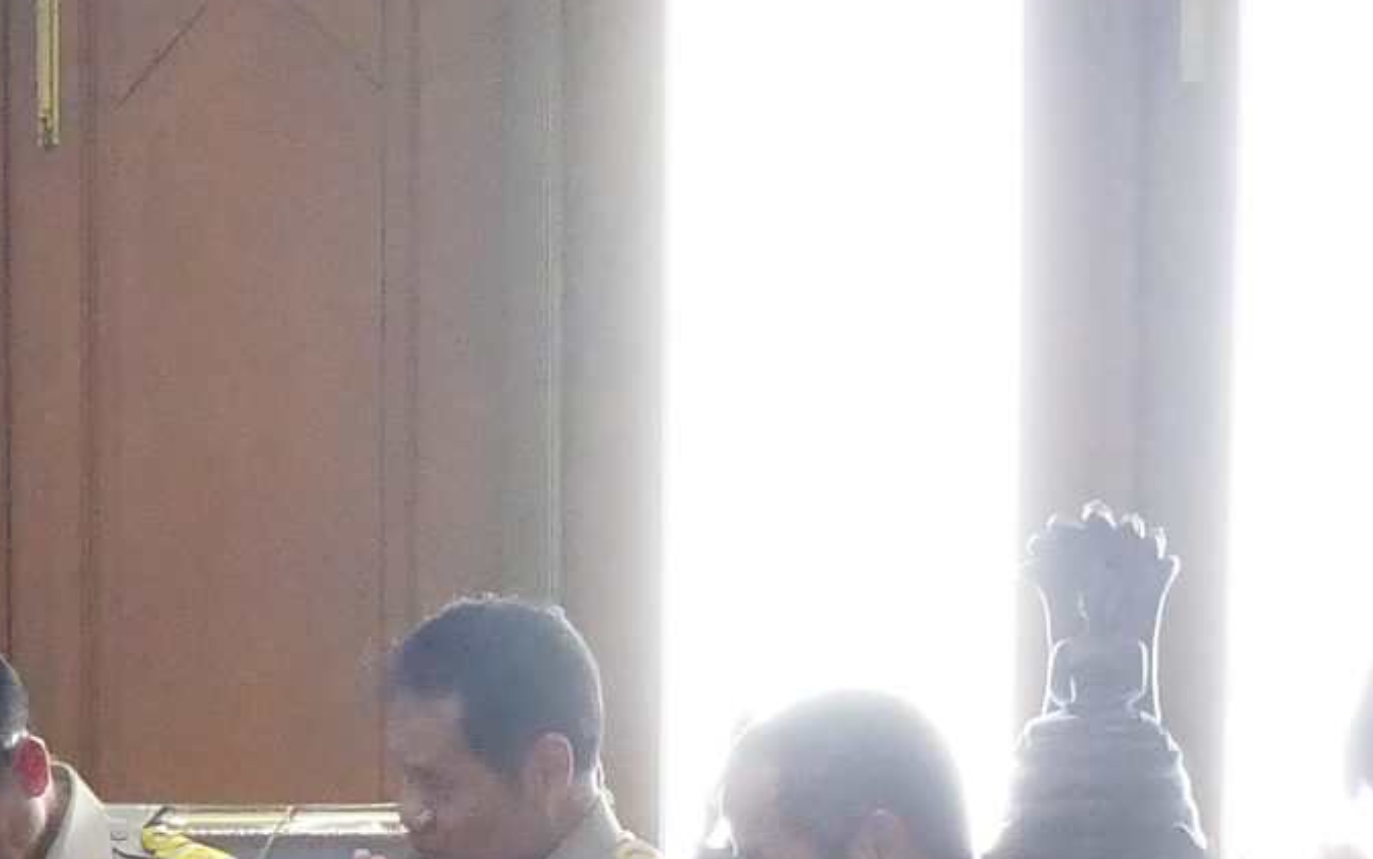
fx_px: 5053
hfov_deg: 14.4
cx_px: -739
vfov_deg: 9.4
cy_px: 1420
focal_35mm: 135
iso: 3200
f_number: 6.3
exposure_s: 1/60
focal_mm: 12
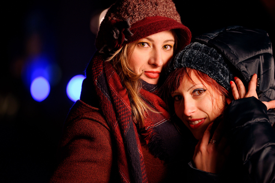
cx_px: 138
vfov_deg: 9.1
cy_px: 92
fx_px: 1144
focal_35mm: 150
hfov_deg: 13.7
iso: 200
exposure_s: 1/160
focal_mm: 100
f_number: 1.8
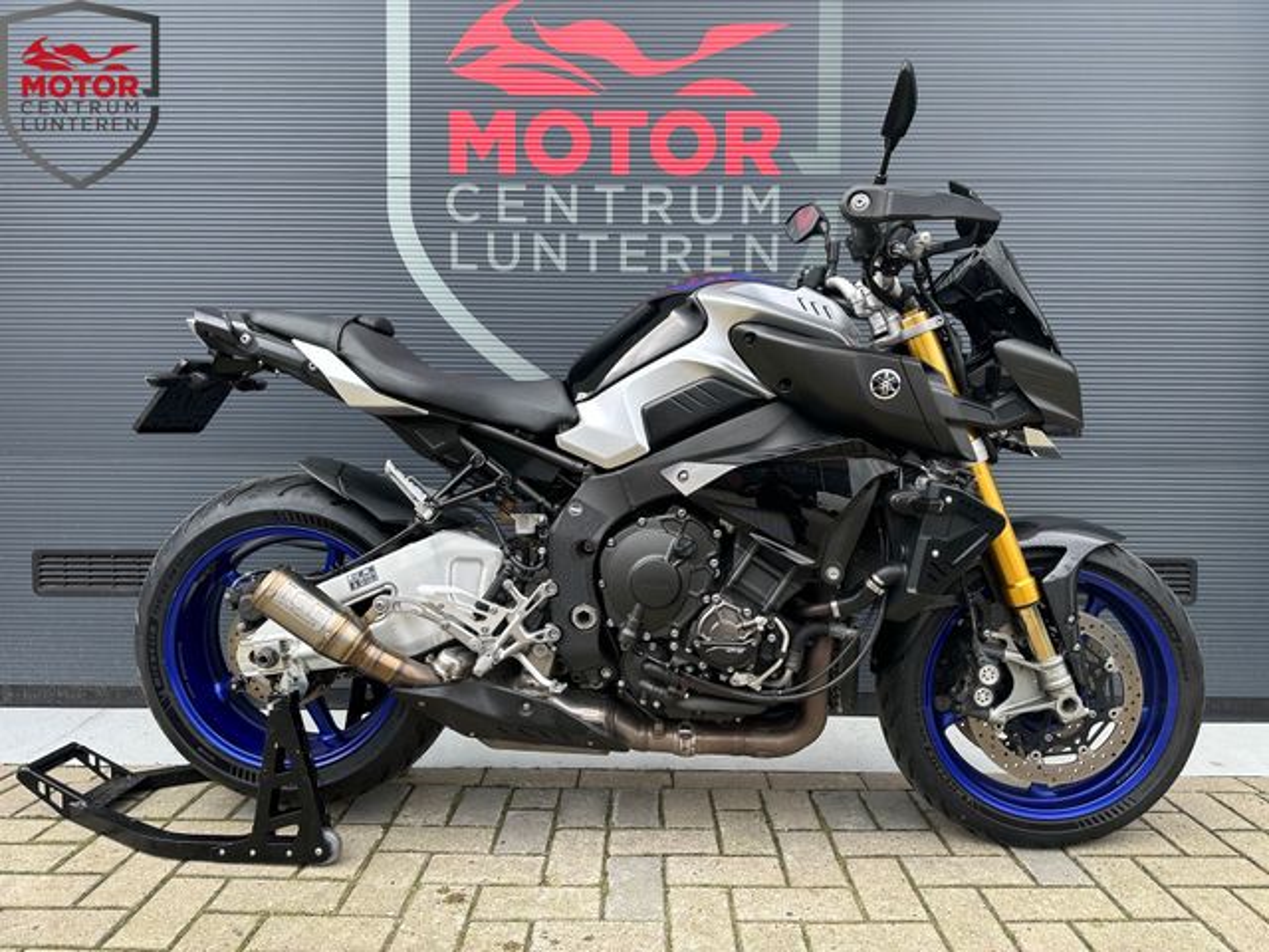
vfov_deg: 56.8
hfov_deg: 71.6
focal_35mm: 24
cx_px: 634
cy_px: 476
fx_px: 880
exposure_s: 1/360
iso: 80
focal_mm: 6.86
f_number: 1.78
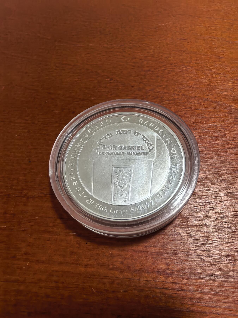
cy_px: 159
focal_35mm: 24
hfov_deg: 56.8
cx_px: 119
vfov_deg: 71.6
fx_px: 220
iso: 400
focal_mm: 1.68
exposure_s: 1/25
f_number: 2.2
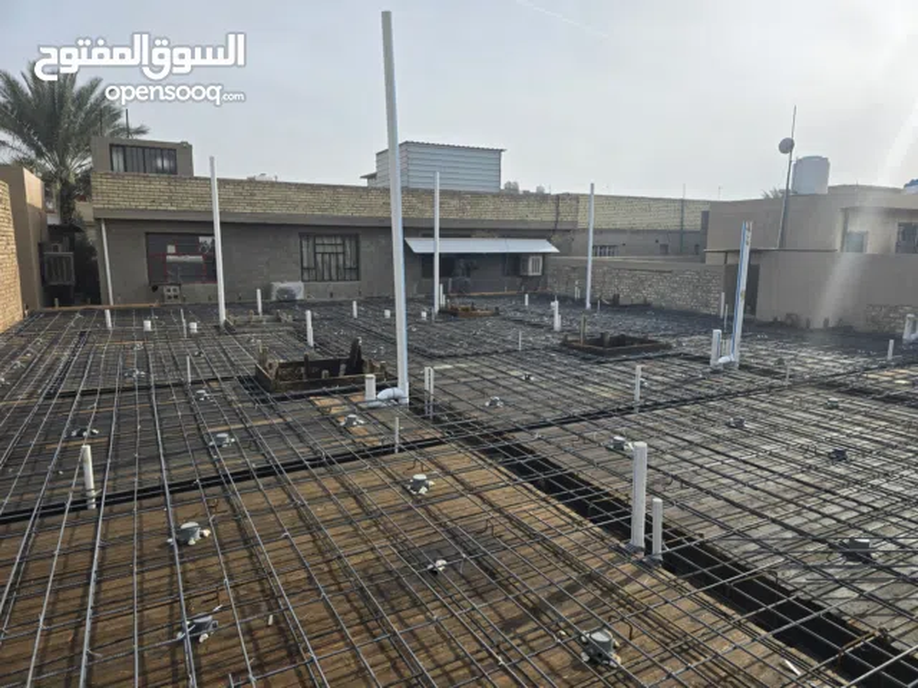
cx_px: 459
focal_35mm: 23
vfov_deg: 58.9
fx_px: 610
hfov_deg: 73.9
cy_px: 344
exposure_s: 1/914
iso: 12
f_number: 1.7
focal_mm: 6.3
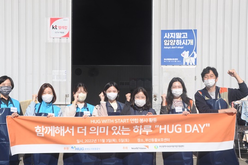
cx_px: 107
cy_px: 87
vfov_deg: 18.1
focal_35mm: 75
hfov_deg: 27.0
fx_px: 516
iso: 400
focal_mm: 42
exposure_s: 1/640
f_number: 13
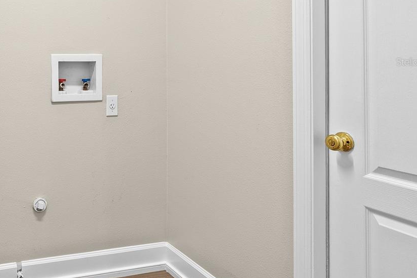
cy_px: 62
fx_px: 359
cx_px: 37
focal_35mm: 31
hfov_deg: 52.5
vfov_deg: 40.8
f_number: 9
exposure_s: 1/1.25
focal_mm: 16
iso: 320
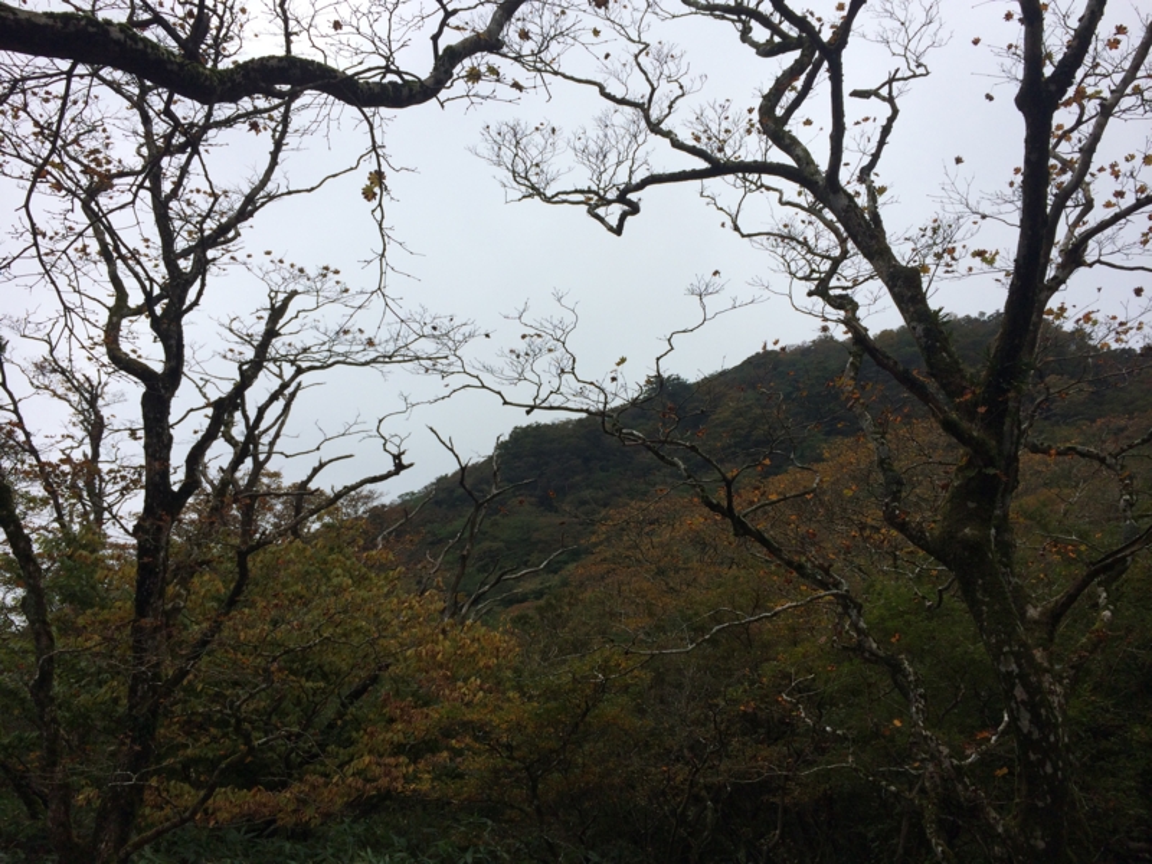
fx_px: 998
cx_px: 576
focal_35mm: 30
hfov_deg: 60.0
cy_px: 432
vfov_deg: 46.8
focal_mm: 4.12
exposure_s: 1/1642
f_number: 2.2
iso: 32
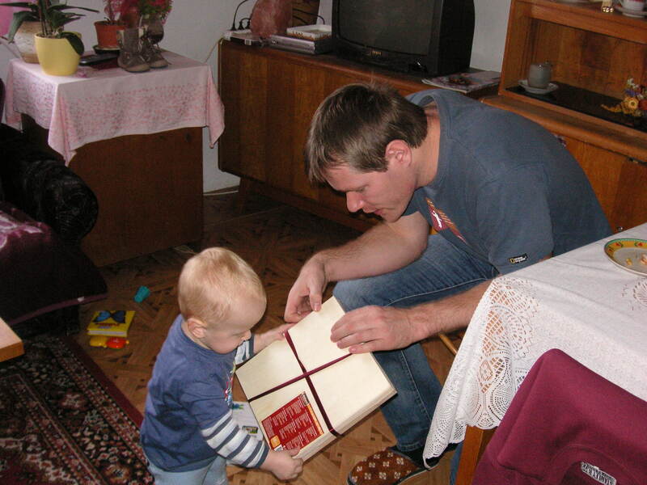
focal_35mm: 41
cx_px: 324
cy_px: 242
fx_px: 766
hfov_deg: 45.8
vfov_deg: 35.1
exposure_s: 1/45
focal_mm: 6.9
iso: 160
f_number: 3
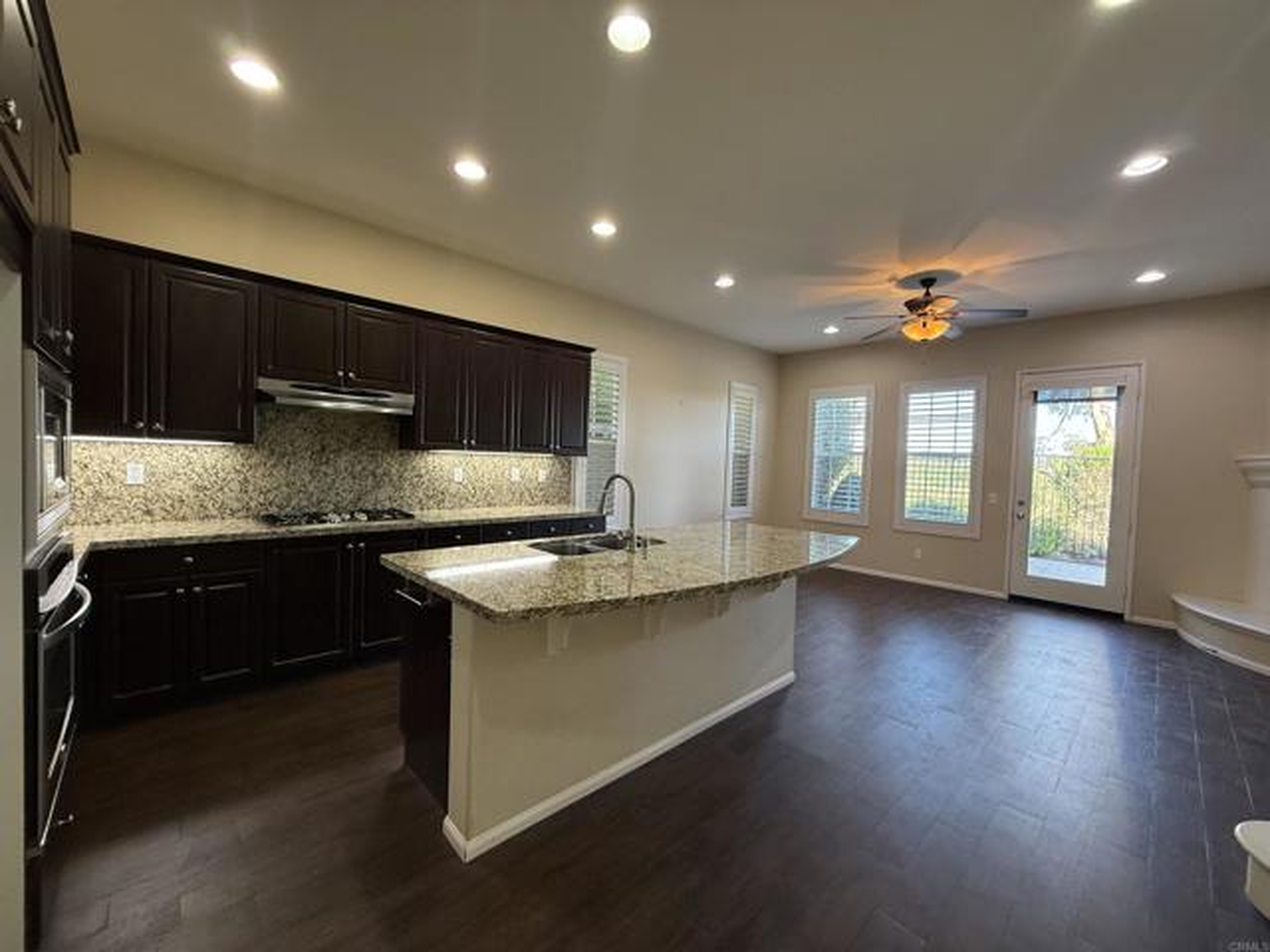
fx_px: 514
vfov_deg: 85.7
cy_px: 476
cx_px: 635
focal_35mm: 14
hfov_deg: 102.1
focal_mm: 2.22
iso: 320
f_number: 2.2
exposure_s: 1/120
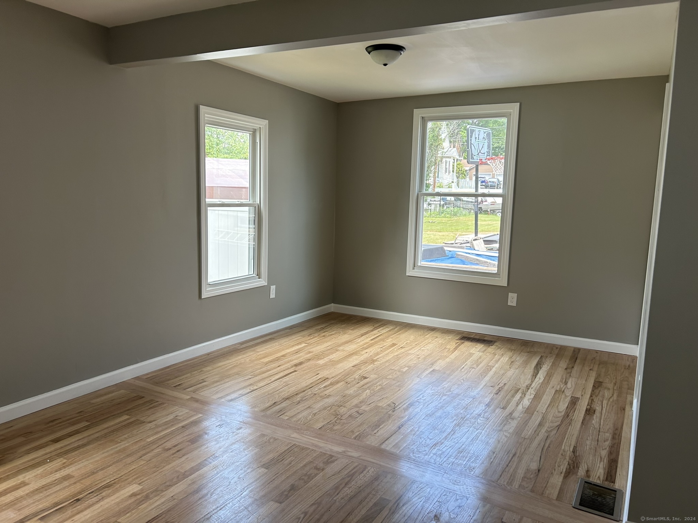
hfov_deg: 67.3
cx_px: 349
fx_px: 524
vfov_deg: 53.1
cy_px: 262
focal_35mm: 26
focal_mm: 5.7
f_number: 1.5
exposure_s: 1/125
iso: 64
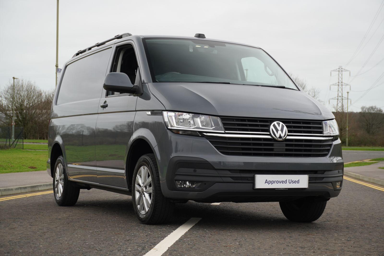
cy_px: 128
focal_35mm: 66
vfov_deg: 20.6
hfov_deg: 30.5
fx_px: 703
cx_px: 192
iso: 400
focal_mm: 44
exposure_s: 1/90
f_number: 5.6
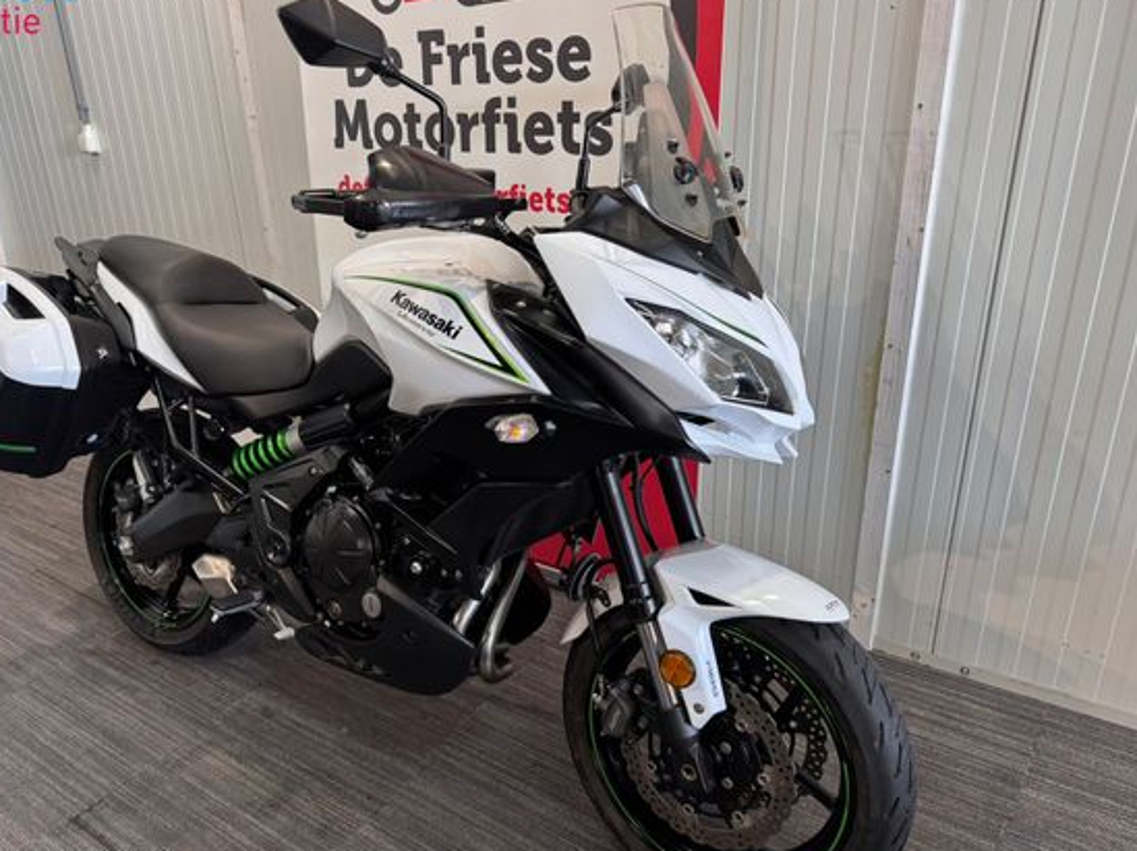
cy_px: 449
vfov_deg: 49.7
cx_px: 476
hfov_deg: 63.1
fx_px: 919
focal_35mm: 28
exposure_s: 1/50
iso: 160
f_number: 1.78
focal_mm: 6.76
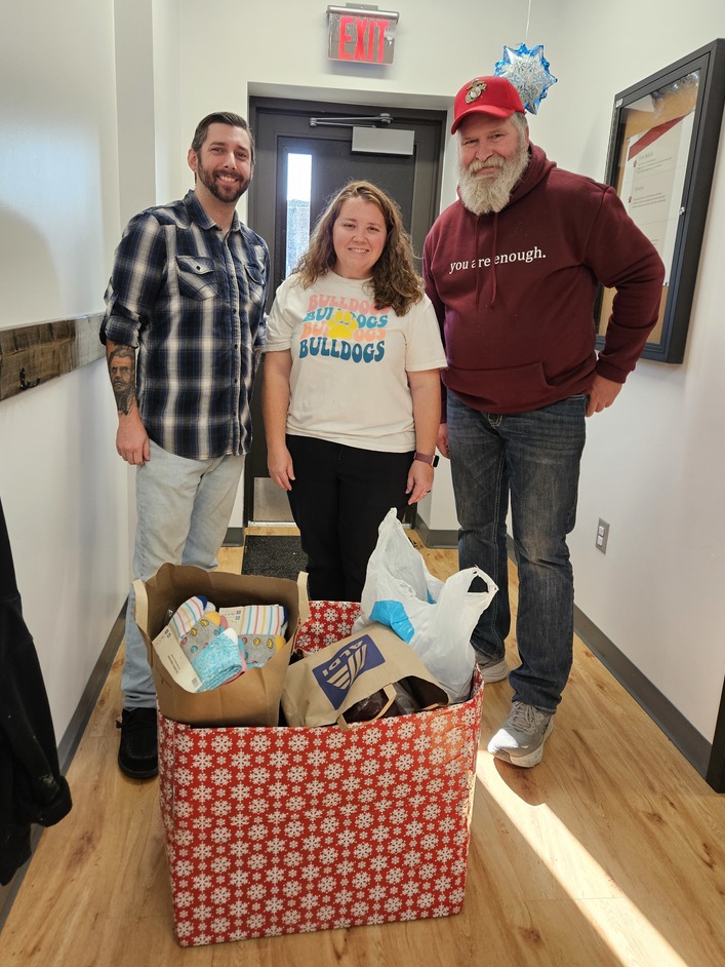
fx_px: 698
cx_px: 345
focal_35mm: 25
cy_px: 447
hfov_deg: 54.9
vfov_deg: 69.3
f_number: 1.8
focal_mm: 5.4
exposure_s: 1/120
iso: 160
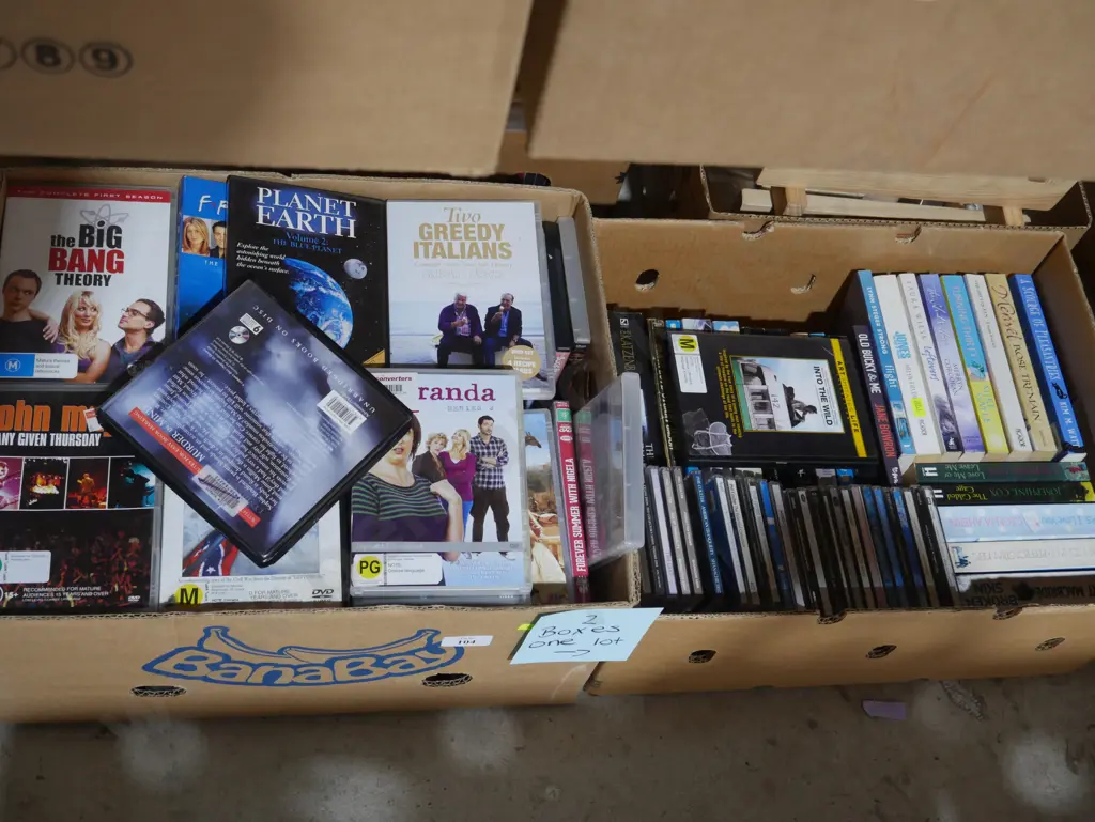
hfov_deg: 42.9
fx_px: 1392
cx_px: 548
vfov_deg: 32.9
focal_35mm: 44
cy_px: 411
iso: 800
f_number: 4.7
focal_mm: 22
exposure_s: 1/60
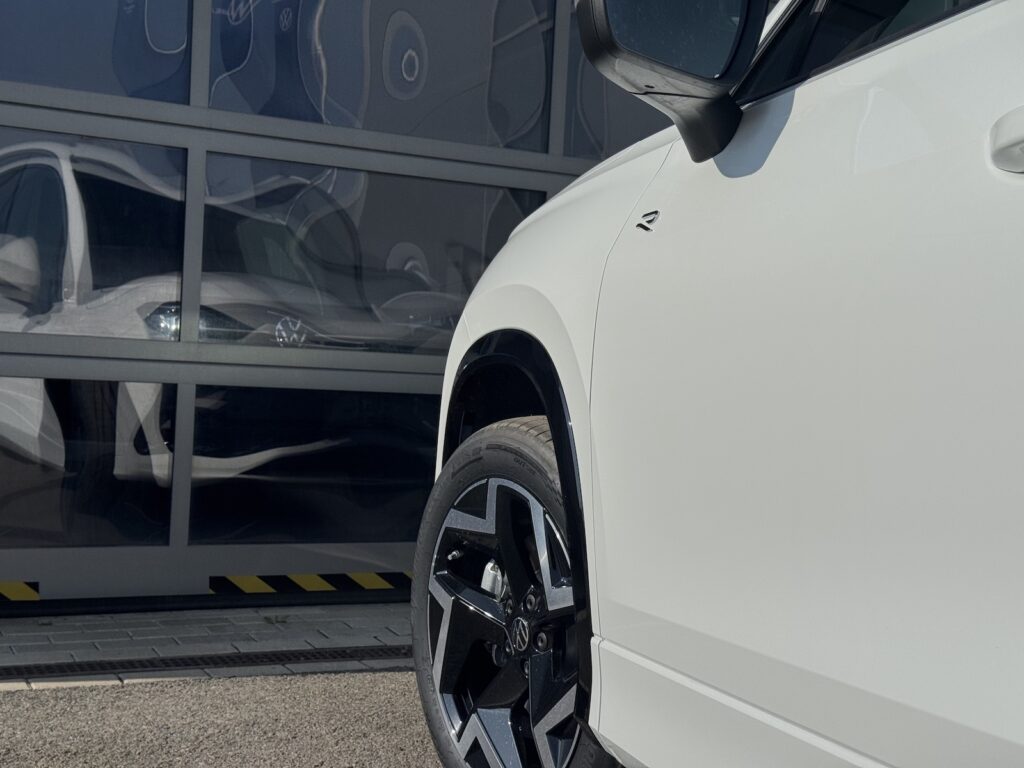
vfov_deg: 30.3
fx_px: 1420
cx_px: 512
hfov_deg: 39.7
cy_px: 384
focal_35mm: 48
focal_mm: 6.76
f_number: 1.78
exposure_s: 1/10526
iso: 80
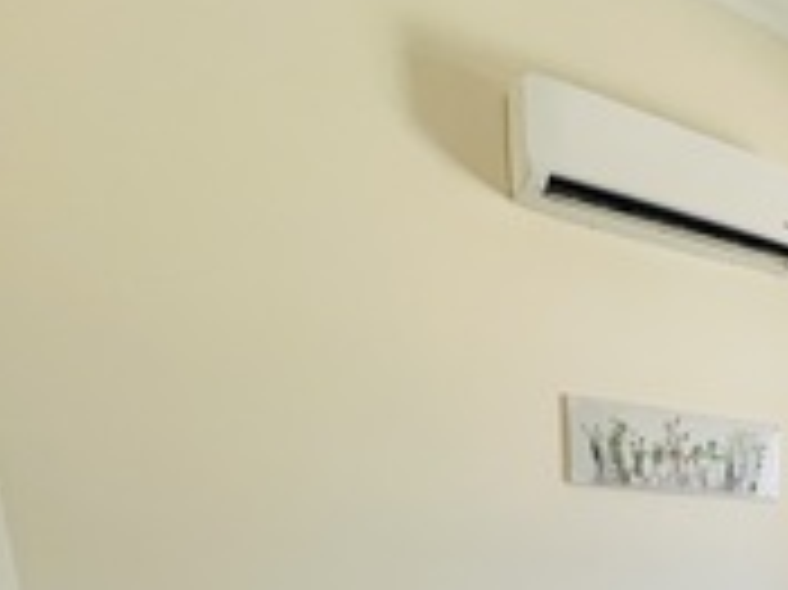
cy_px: 718
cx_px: 880
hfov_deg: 41.9
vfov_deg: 33.5
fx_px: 773
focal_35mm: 34
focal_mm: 1.57
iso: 320
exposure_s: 1/60
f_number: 1.8
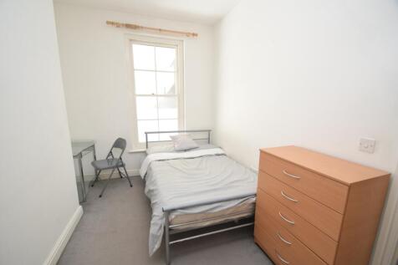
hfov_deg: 100.4
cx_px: 199
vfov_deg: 77.3
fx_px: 166
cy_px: 132
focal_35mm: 15
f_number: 5.6
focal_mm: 10
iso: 500
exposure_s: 1/125
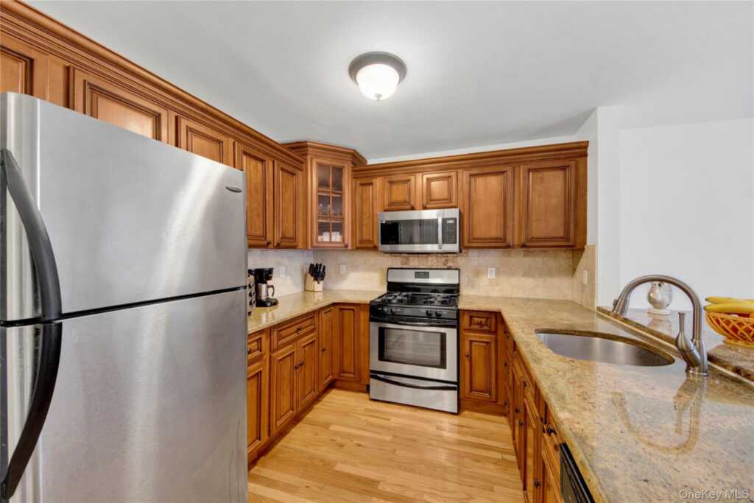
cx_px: 377
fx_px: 251
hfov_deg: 112.6
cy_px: 252
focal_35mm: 12
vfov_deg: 90.0
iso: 100
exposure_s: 5
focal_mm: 8
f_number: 8
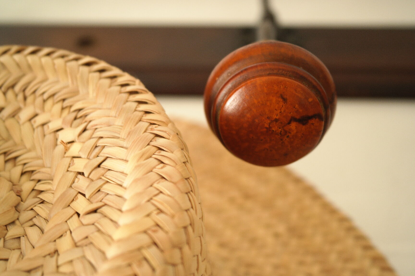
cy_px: 138
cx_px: 208
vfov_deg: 27.5
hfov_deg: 40.3
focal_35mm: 49
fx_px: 565
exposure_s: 1/30
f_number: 5.6
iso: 400
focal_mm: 32
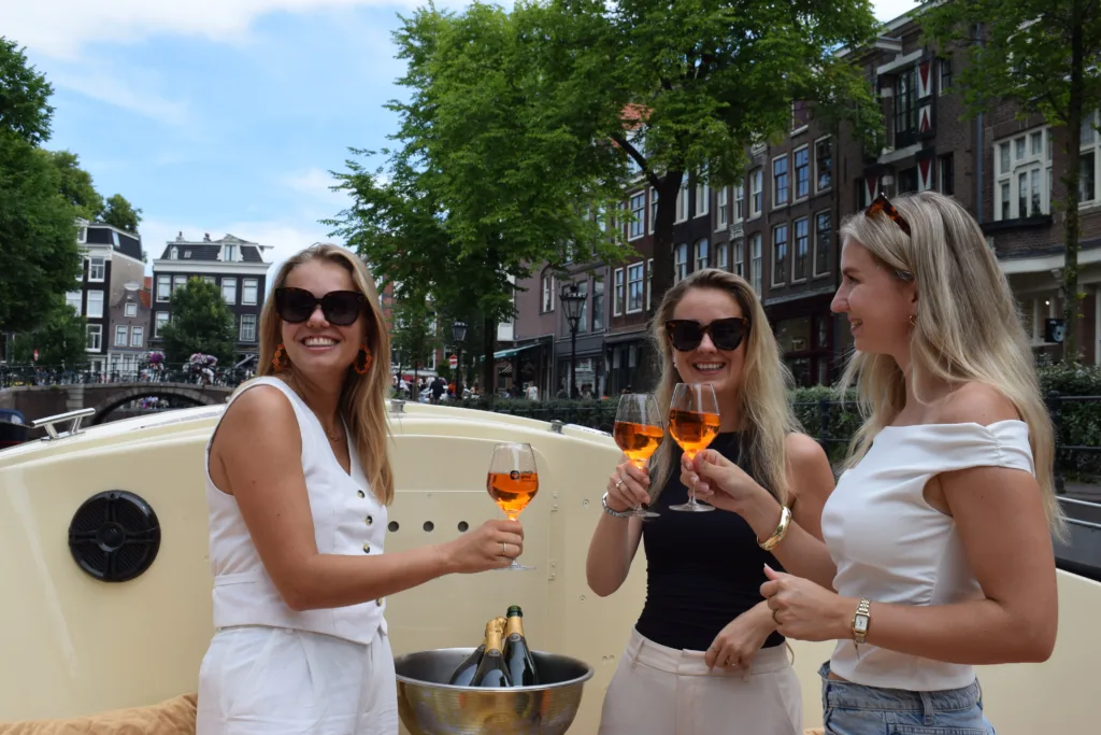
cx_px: 550
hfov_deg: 47.9
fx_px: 1239
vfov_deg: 33.0
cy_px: 368
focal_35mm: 40
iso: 200
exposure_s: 1/250
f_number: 8
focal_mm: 27
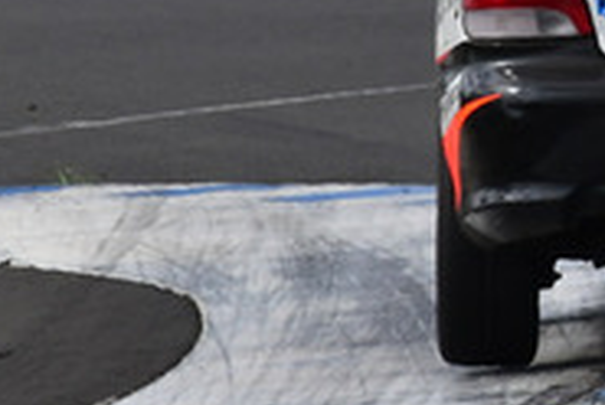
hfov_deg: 0.6
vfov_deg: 0.4
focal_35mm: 3238
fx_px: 54503
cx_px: 818
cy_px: -170
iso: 400
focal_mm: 500
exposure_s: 1/500
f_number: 11
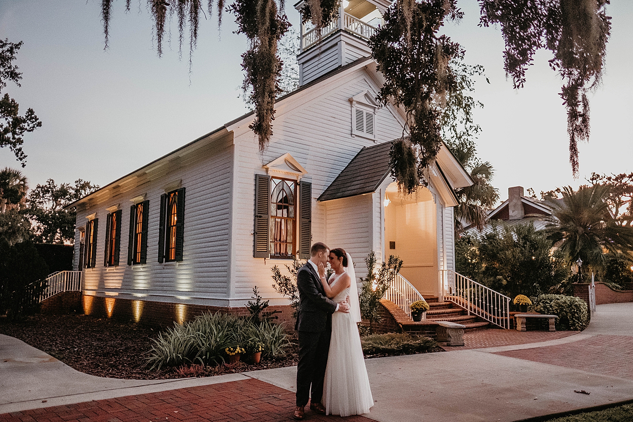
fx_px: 457
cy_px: 219
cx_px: 330
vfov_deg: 49.6
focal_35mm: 26
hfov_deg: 69.4
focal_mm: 16
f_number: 1.4
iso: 4000
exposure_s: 1/100
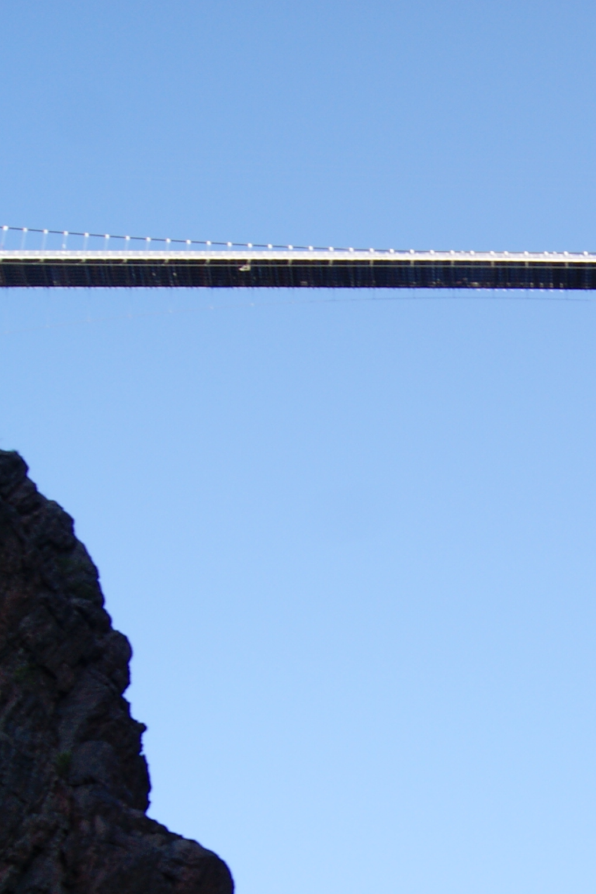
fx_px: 2011
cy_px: 862
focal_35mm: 81
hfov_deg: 15.7
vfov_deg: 24.1
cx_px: 860
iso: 100
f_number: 8
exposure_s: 1/60
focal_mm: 18
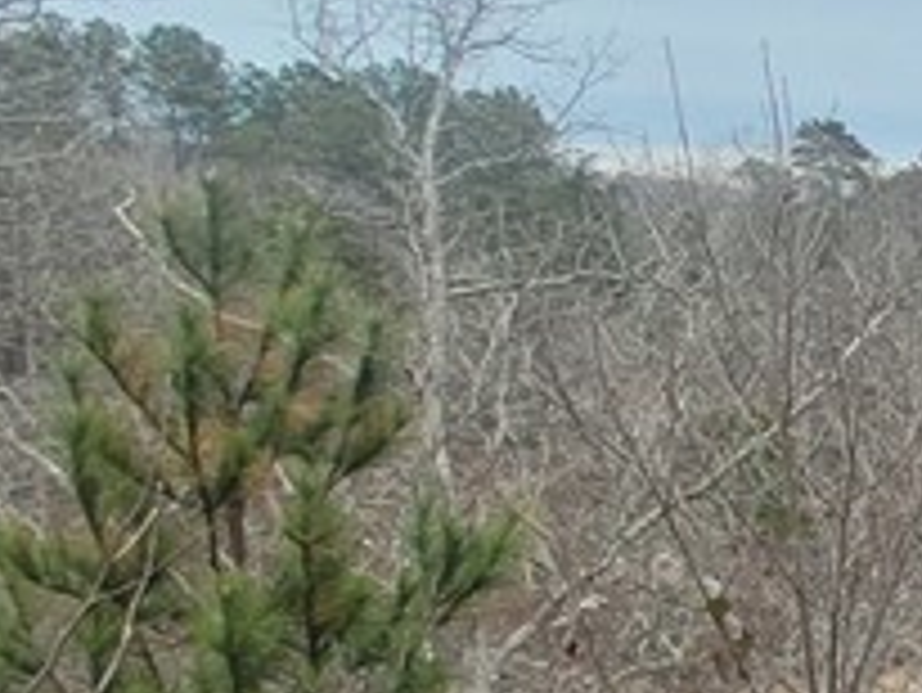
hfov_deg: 15.4
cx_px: 2190
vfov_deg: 22.4
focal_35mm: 65
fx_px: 1732
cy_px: 504
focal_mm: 1.74
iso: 40
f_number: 2.2
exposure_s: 1/128
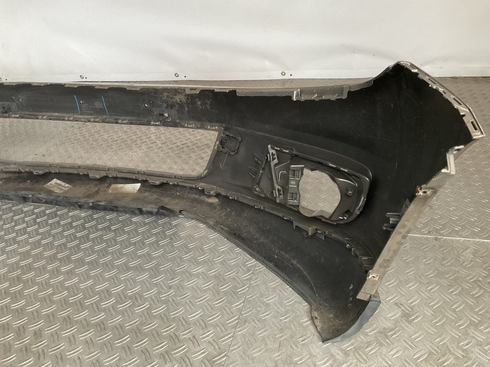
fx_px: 411
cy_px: 184
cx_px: 245
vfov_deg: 48.2
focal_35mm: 29
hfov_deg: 61.7
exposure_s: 1/50
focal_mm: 3
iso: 125
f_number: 1.8
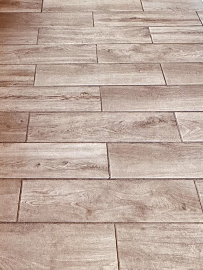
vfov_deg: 23.3
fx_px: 430
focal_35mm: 55
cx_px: 68
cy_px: -187
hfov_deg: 26.4
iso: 250
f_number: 2.2
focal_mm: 2.22
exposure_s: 1/120
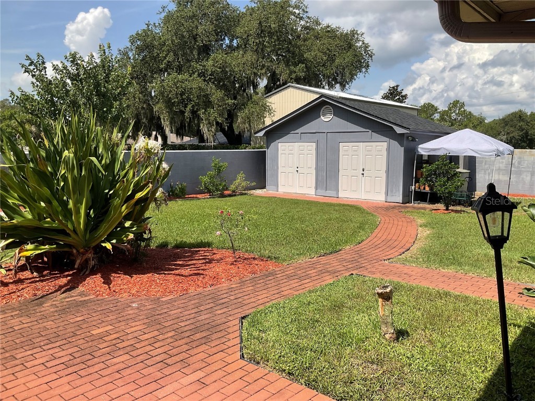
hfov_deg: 61.7
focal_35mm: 29
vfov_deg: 48.2
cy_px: 200
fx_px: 448
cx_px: 268
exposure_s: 1/1675
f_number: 1.8
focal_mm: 3
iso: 16
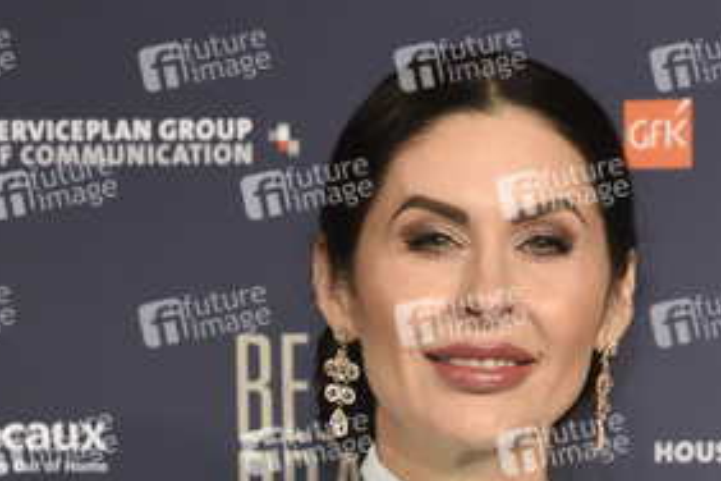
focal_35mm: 168
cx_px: 495
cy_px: 381
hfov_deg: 12.2
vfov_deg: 8.2
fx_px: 3364
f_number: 7.1
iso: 1250
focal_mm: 105
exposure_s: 1/200
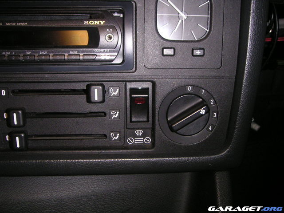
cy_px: 106
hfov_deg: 49.0
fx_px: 312
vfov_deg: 37.7
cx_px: 142
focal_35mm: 38
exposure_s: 1/45
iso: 160
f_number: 6.7
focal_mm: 6
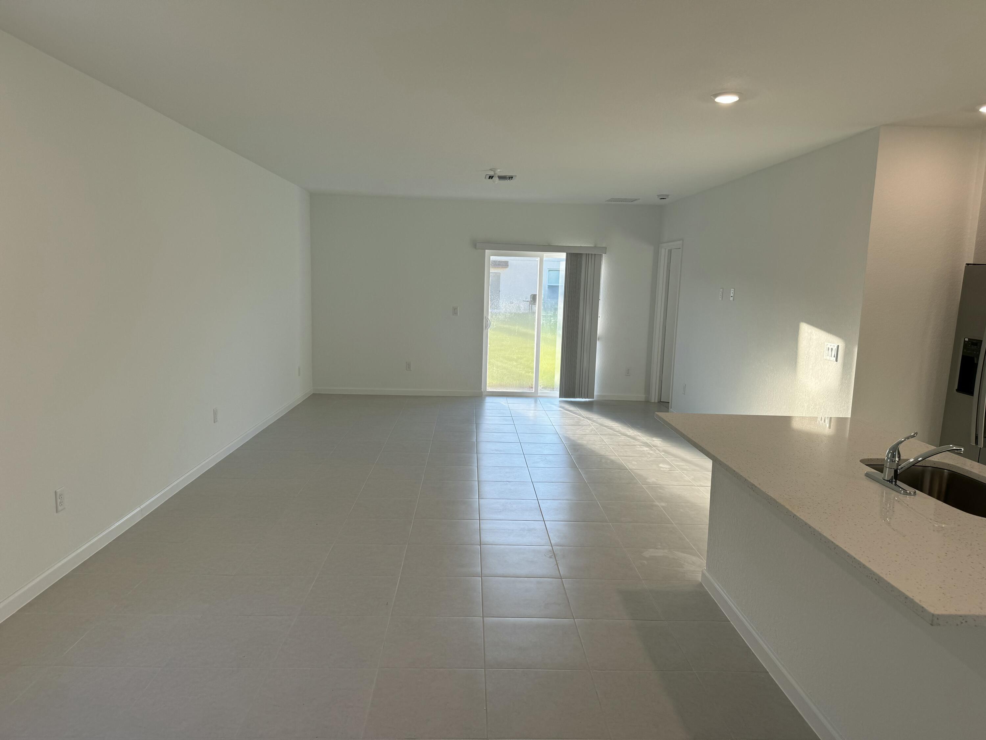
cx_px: 493
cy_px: 370
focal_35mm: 24
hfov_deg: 71.6
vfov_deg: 56.8
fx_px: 684
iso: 64
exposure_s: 1/145
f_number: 1.78
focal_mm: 6.76
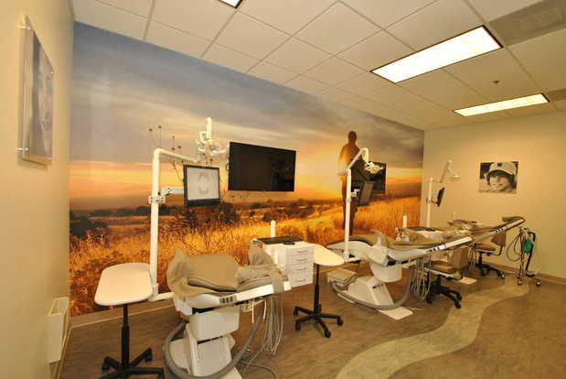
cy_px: 190
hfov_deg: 100.3
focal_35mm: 15
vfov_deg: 77.4
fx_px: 236
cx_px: 283
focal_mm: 10
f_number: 7.1
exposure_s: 1/60
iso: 800
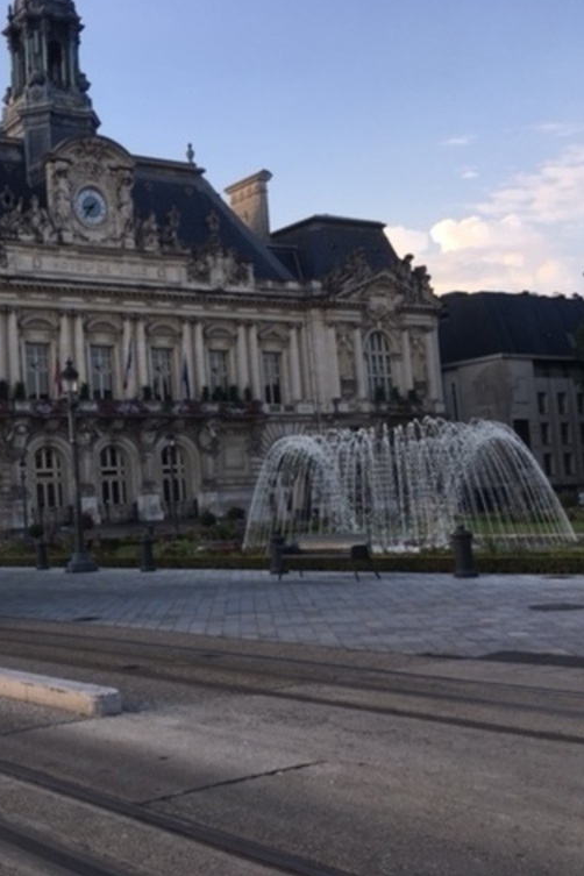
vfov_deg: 47.4
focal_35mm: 41
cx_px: 0
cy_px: 432
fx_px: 998
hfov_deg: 30.3
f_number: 2.2
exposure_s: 1/503
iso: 25
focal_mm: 4.15
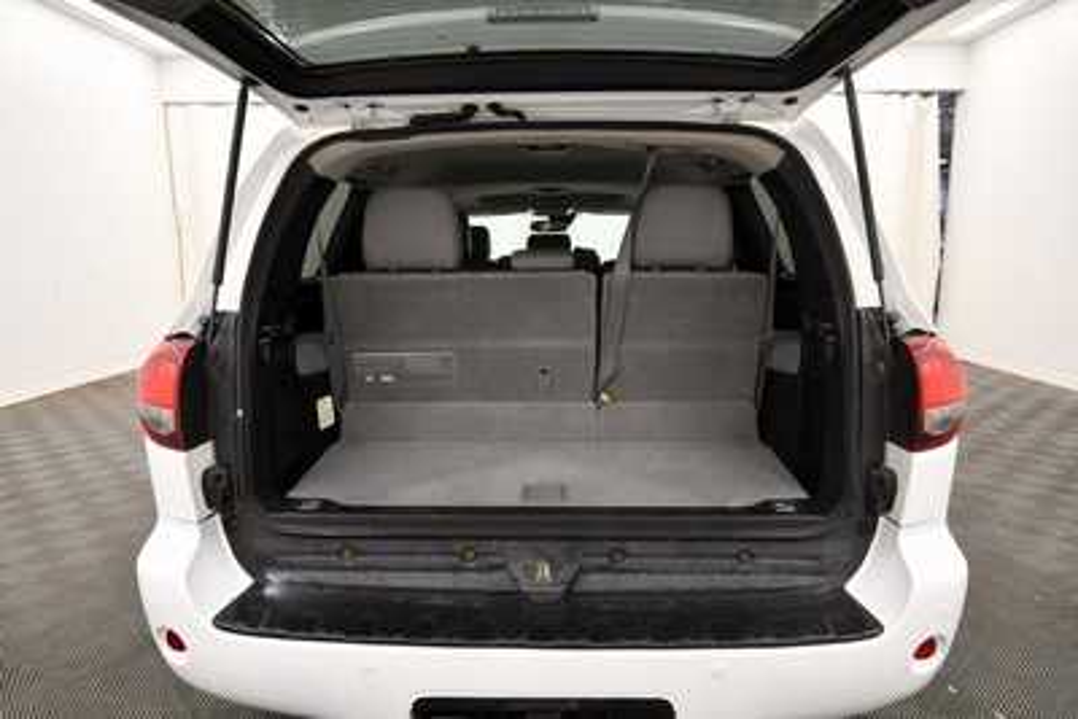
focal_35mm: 21
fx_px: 629
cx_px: 539
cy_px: 360
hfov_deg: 81.2
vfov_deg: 59.5
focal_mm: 14
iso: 1000
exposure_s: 1/125
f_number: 5
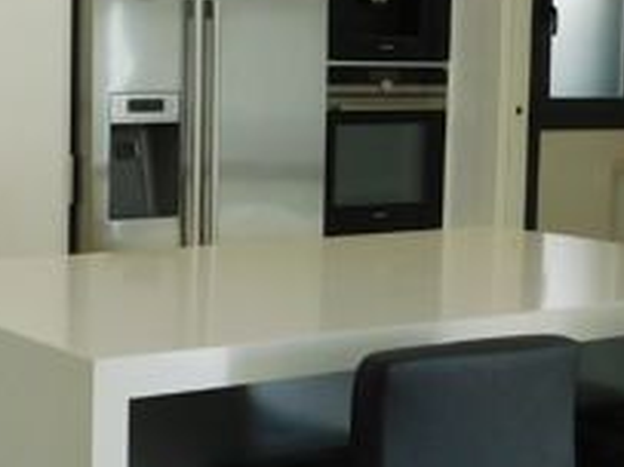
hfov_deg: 23.3
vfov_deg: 18.4
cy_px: 175
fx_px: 1441
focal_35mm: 80
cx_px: -23
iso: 125
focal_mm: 4
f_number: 3
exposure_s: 1/200
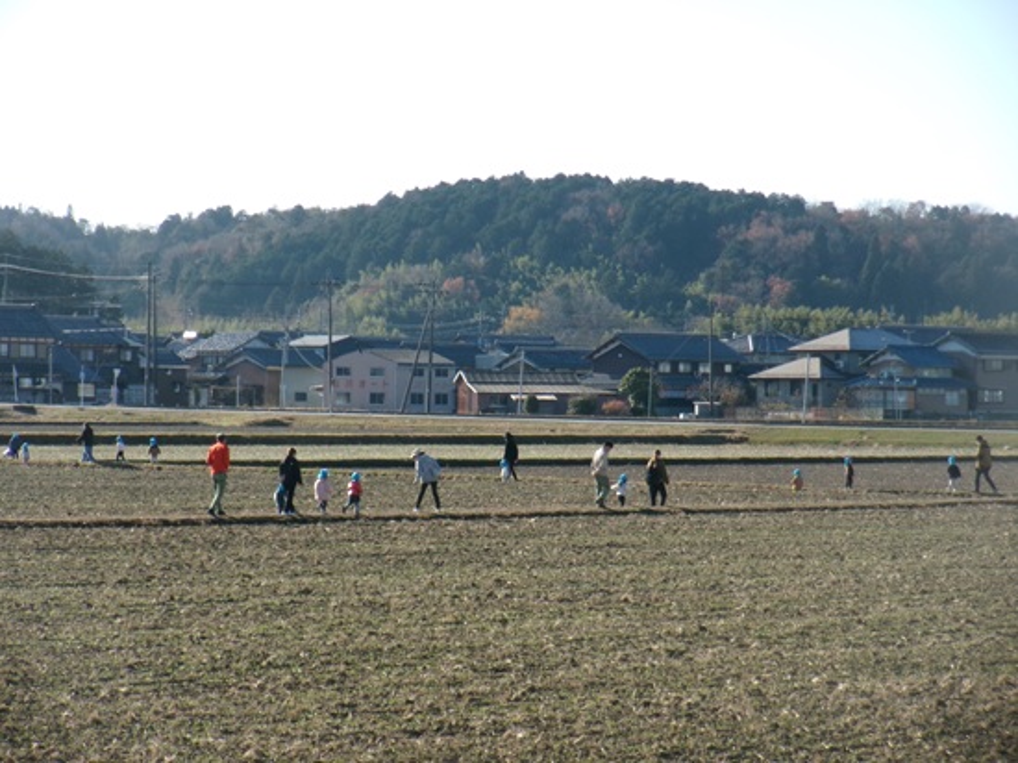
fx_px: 4174
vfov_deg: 10.4
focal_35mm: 142
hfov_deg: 13.9
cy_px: 382
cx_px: 509
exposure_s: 1/280
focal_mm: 25.5
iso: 100
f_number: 6.3
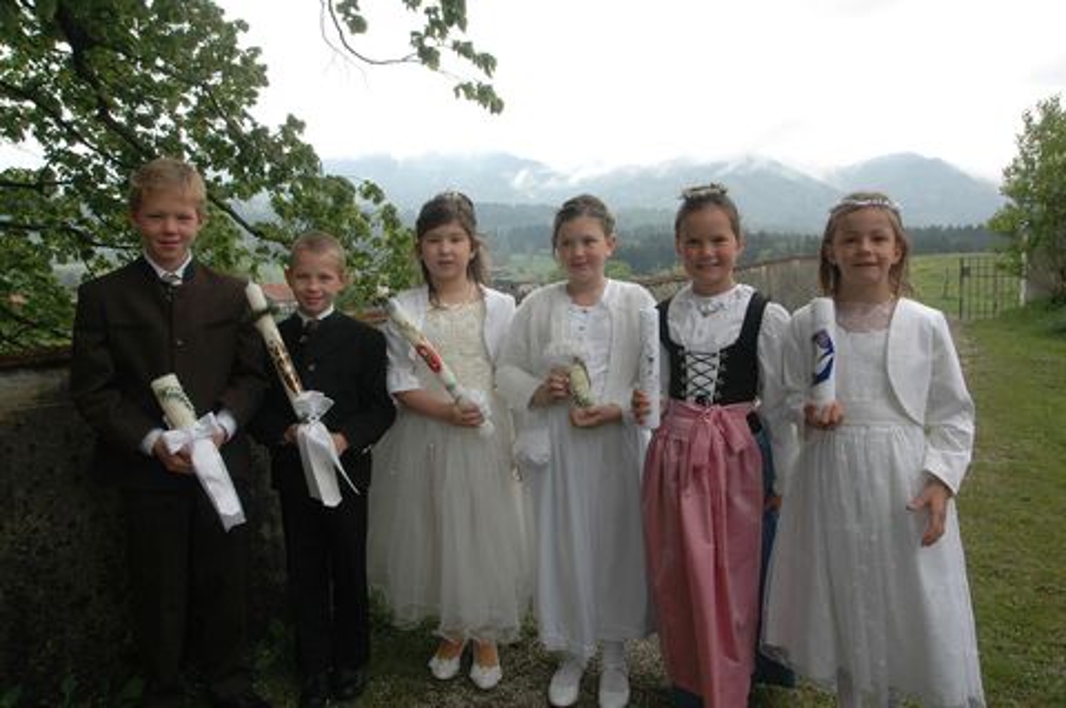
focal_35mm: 26
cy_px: 354
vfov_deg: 50.3
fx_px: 754
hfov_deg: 70.5
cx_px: 533
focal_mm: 17
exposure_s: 1/250
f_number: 8
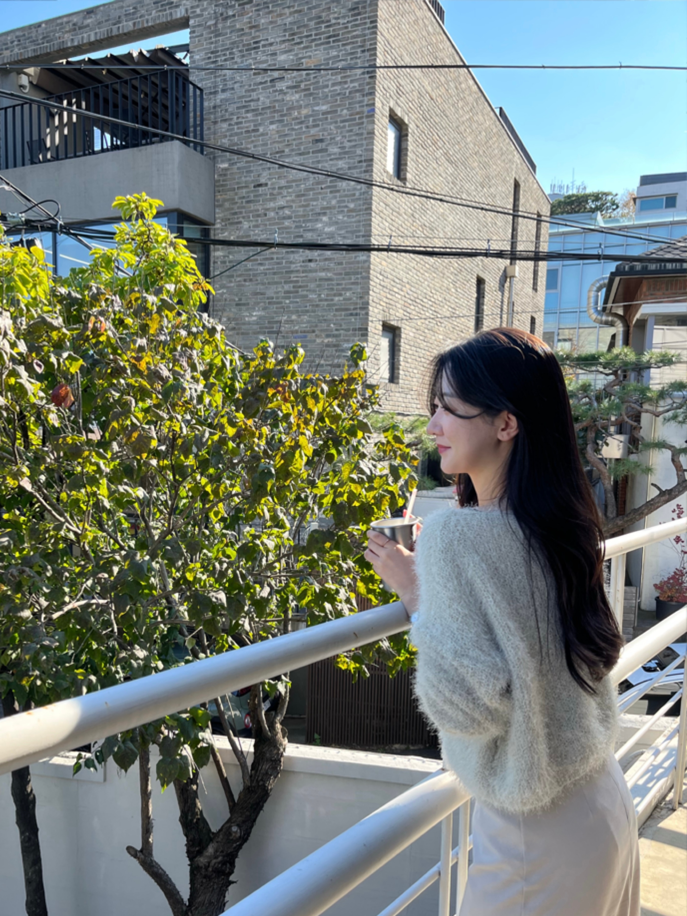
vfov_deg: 67.3
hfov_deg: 53.1
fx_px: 688
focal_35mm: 26
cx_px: 344
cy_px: 458
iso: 50
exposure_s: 1/799
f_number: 1.6
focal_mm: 5.1
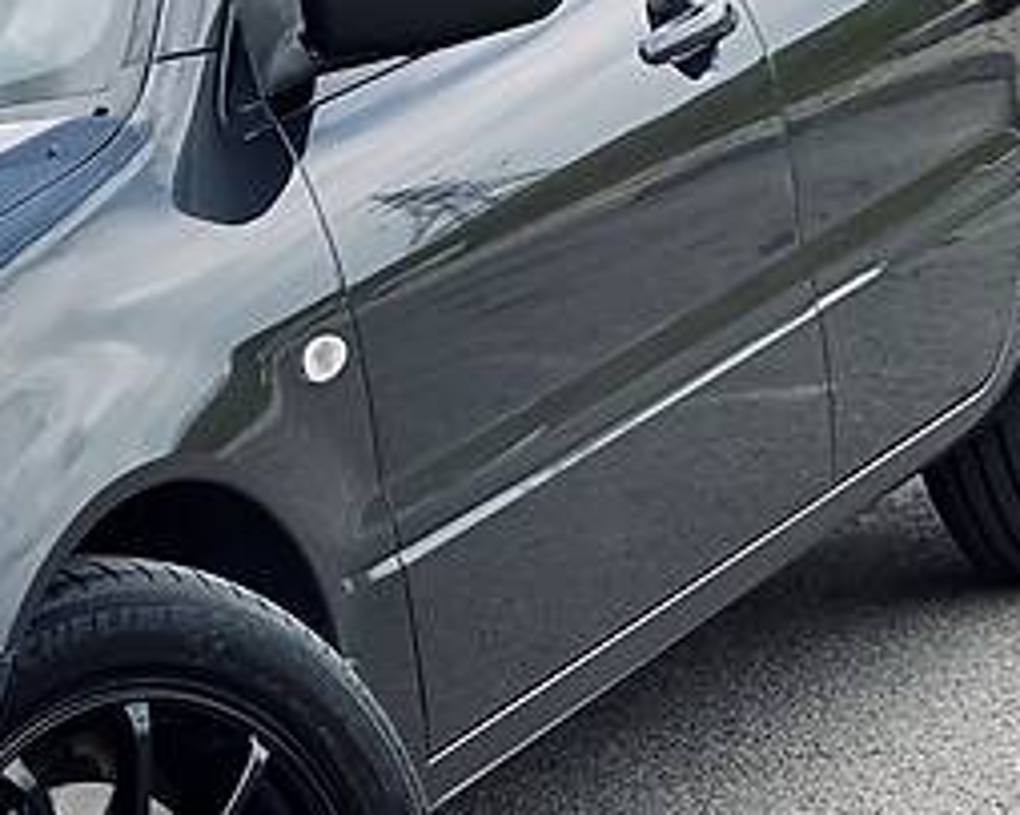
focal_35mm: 160
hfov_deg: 11.7
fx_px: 4828
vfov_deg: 9.6
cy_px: 486
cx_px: -301
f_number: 2
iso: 20
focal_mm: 6
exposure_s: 1/607
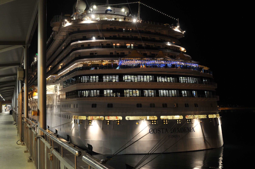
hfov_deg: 46.4
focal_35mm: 42
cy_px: 84
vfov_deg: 31.8
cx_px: 128
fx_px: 297
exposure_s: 1/5
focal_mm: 28
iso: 400
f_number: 5.6
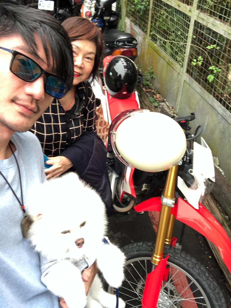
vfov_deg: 56.8
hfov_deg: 44.2
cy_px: 154
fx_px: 284
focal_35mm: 32
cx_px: 116
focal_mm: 2.87
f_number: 2.2
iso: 125
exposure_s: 1/60
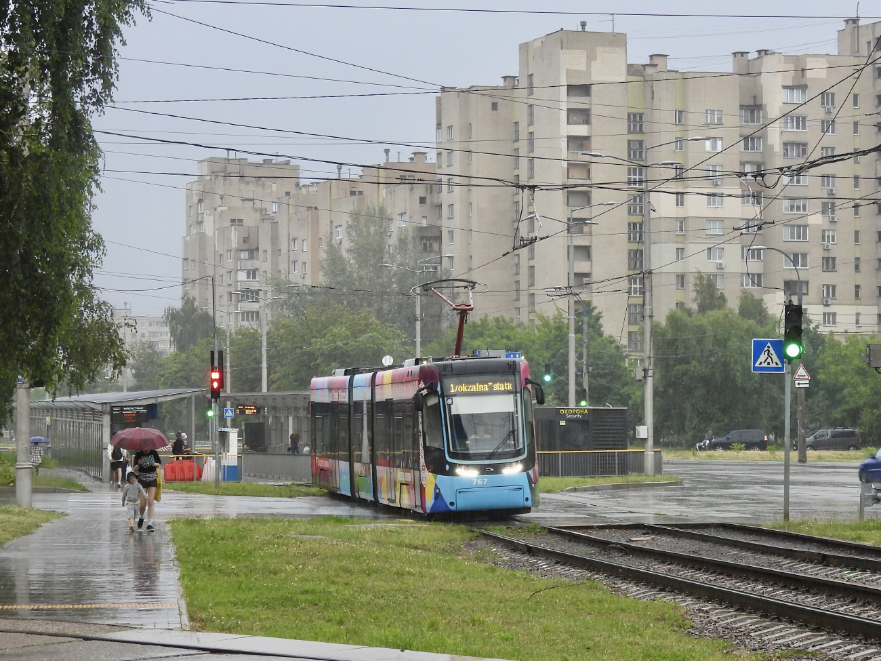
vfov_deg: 17.4
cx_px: 440
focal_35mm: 85
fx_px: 2163
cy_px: 330
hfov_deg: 23.0
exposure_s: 1/60
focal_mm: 15.2
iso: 140
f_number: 4
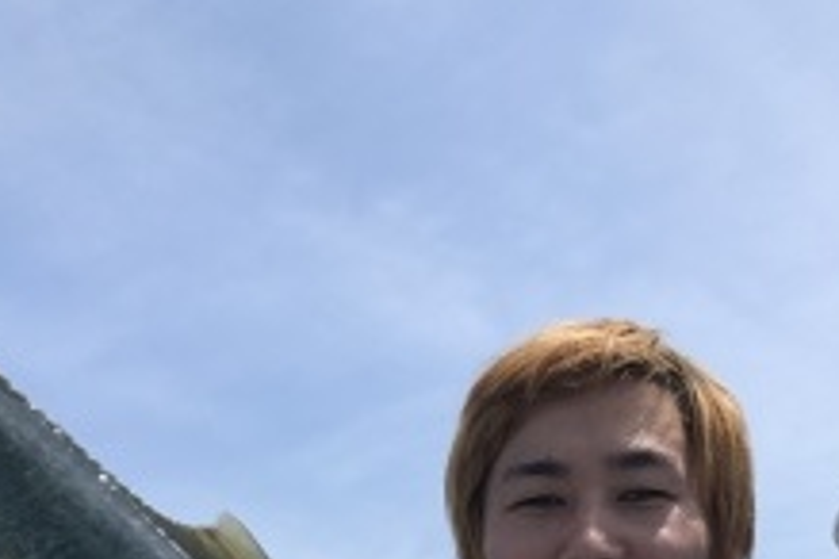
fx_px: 1515
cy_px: 919
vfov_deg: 17.9
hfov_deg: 31.0
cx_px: 431
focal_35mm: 65
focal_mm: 3.99
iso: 20
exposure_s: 1/2336
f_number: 1.8
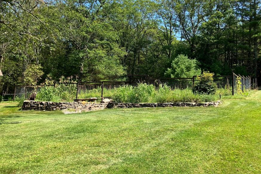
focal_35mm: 34
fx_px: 247
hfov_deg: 55.7
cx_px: 143
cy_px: 63
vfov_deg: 38.6
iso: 32
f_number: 1.8
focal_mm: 3.99
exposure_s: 1/736
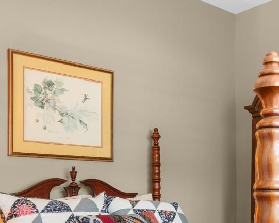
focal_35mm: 50
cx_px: 188
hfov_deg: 36.9
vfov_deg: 29.5
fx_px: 413
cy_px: 179
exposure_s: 1
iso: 100
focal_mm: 10
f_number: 4.5
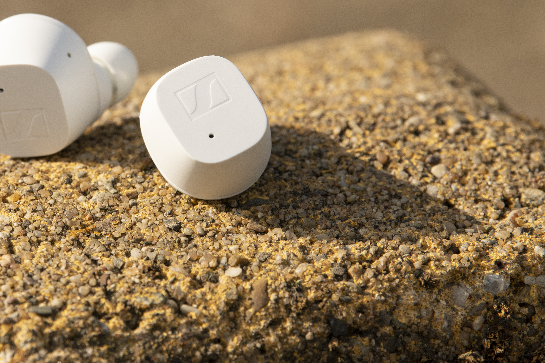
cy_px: 101
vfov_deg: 3.4
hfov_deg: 5.0
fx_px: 6191
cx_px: 108
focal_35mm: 409
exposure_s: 1/800
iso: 160
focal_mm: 200
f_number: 8
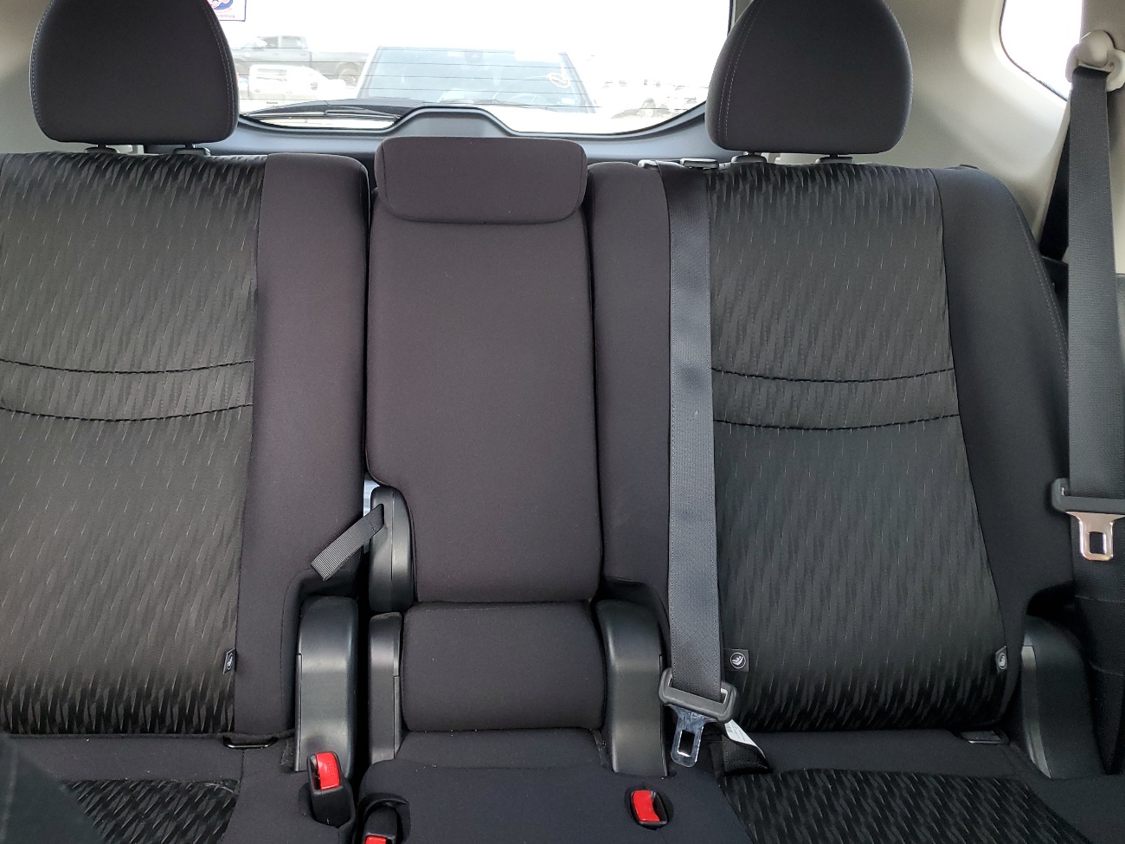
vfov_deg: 43.9
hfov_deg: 56.5
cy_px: 328
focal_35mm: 32
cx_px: 466
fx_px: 1040
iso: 76
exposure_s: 1/60.2
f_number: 1.5
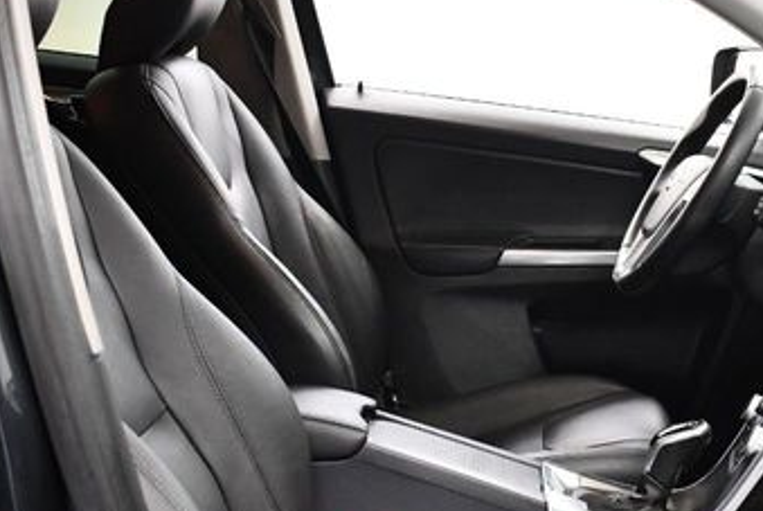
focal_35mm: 68
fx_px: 1443
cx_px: 587
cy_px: 379
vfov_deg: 19.9
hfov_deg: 29.1
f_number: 3.5
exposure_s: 1/100
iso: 3200
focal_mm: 18
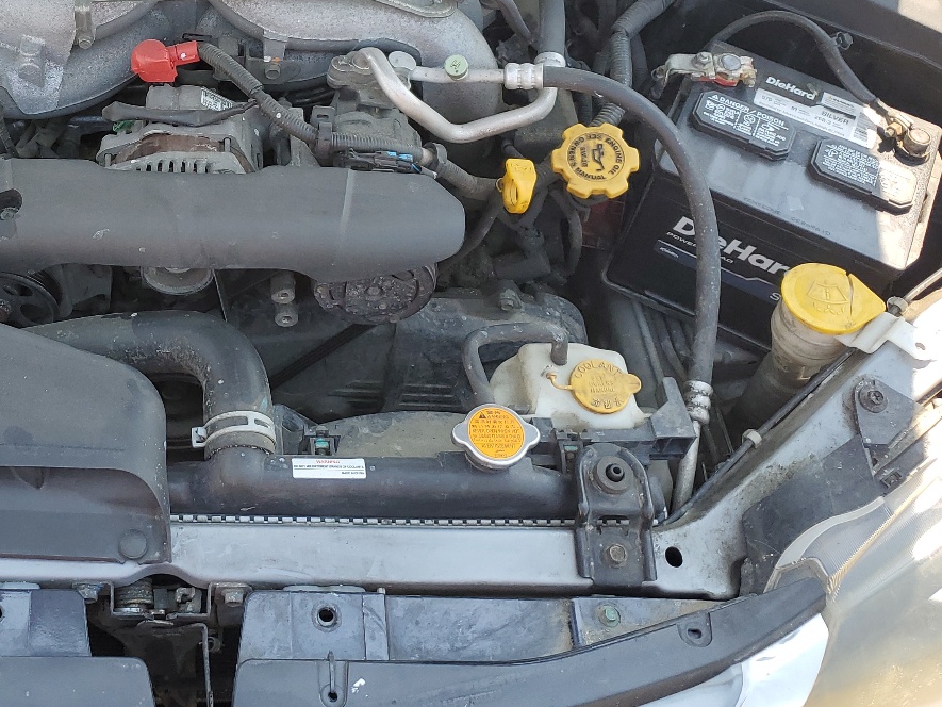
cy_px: 116
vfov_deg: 30.0
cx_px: 188
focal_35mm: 47
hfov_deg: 38.9
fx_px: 1279
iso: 50
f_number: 1.5
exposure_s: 1/667
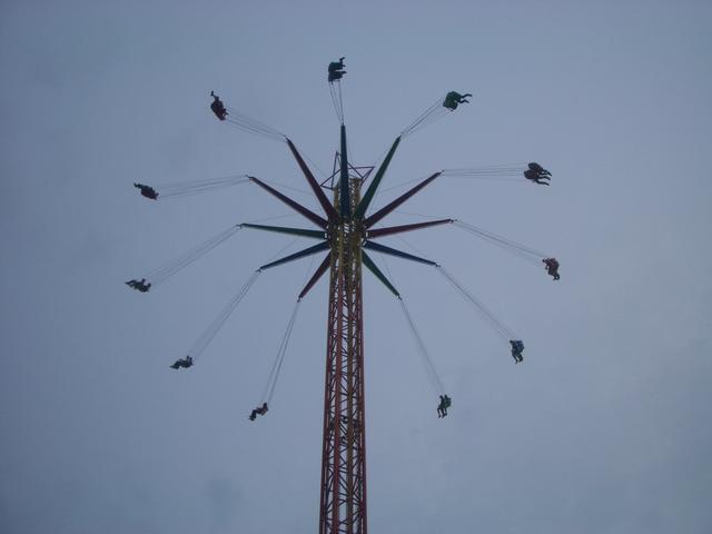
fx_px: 720
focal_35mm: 35
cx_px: 356
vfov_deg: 40.7
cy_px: 267
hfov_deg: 52.6
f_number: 4.3
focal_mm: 5.8
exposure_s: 1/320
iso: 50
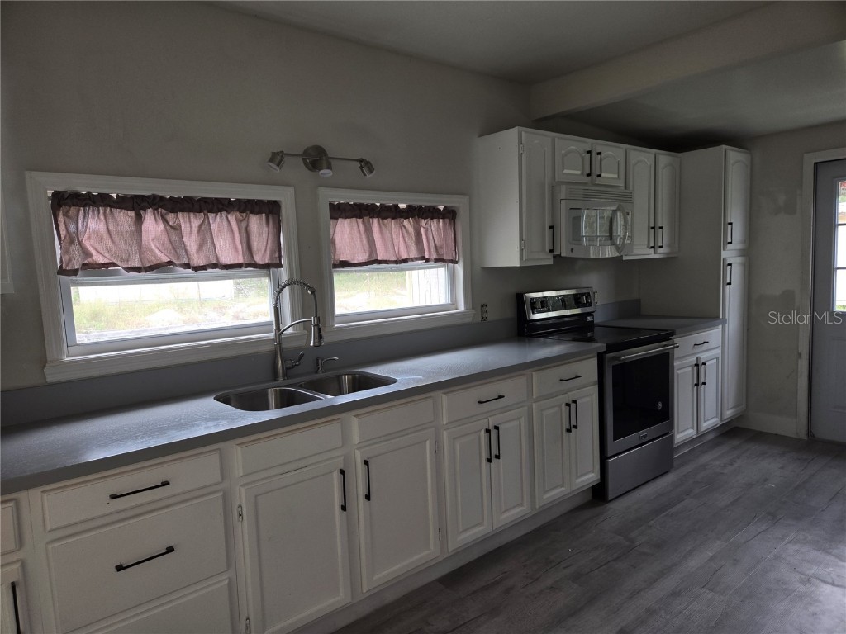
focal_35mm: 23
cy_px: 317
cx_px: 423
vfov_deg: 58.9
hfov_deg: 73.9
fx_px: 562
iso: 32
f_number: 1.8
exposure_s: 1/60
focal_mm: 5.4
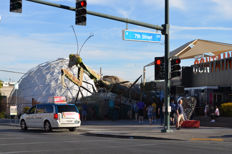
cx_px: 116
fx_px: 502
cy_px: 77
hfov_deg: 26.0
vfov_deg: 17.4
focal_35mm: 78
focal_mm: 52
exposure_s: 1/200
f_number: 9
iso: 100
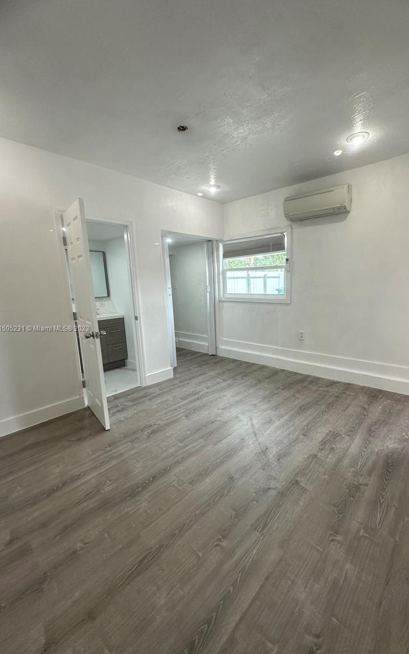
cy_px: 329
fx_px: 267
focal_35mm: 15
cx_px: 236
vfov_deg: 101.5
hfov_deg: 74.3
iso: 160
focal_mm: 2.22
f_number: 2.2
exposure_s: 1/120
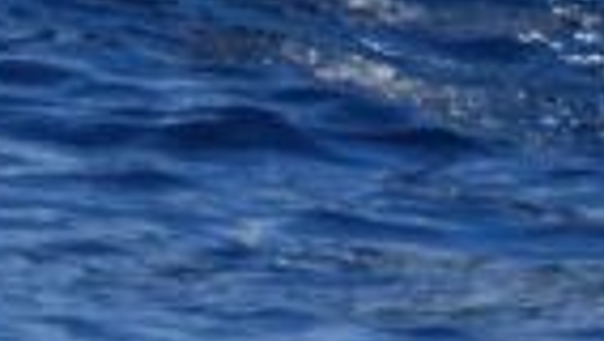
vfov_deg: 0.5
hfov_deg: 0.9
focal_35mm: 2476
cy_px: -437
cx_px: -60
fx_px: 39670
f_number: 6
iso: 800
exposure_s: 1/8000
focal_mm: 420
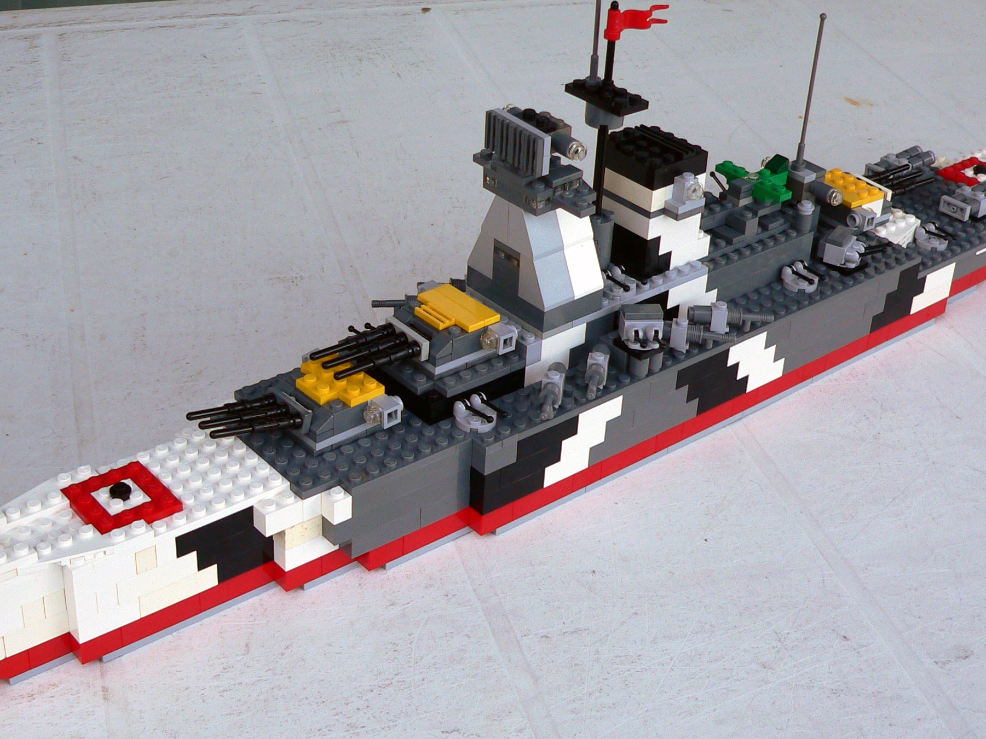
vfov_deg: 27.0
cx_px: 385
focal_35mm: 54
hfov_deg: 35.4
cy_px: 333
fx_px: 1538
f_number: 2.8
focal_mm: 6.3
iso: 80
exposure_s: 1/80
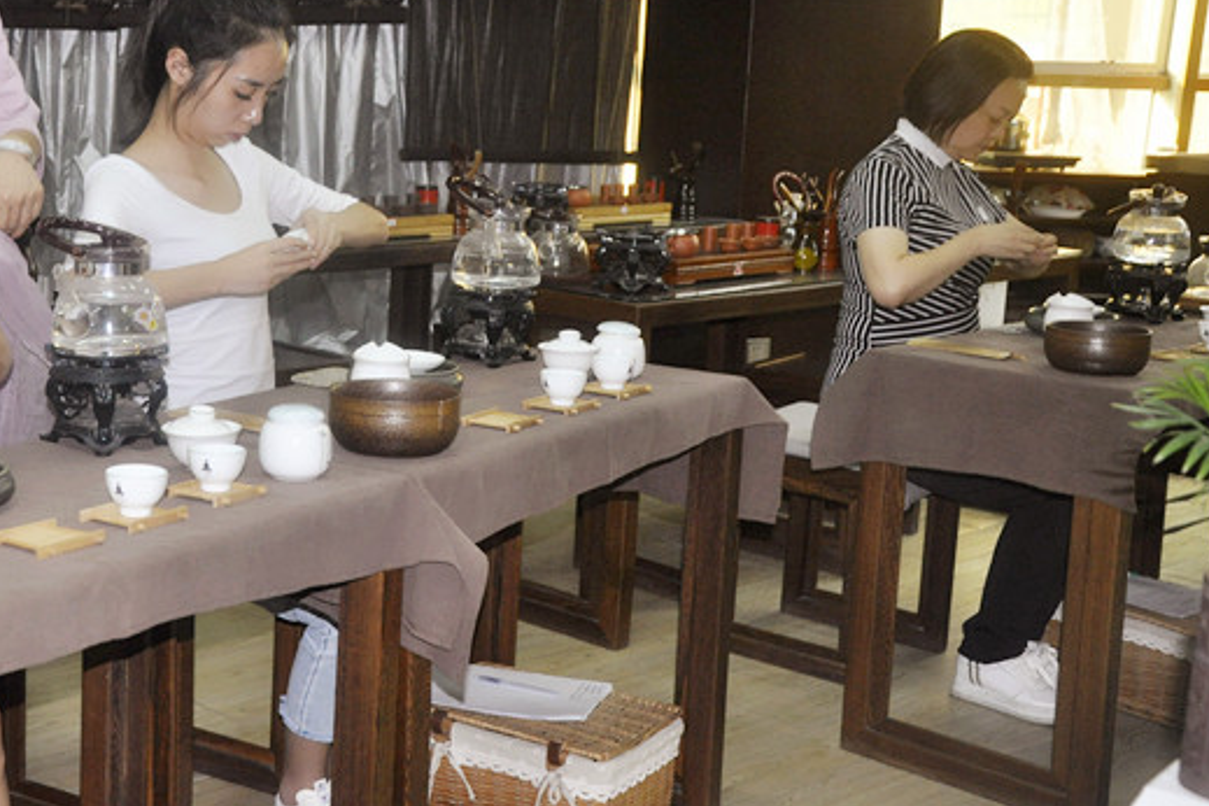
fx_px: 1940
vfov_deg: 23.4
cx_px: 307
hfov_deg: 33.9
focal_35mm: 58
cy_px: 269
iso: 800
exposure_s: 1/60
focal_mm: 25
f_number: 4
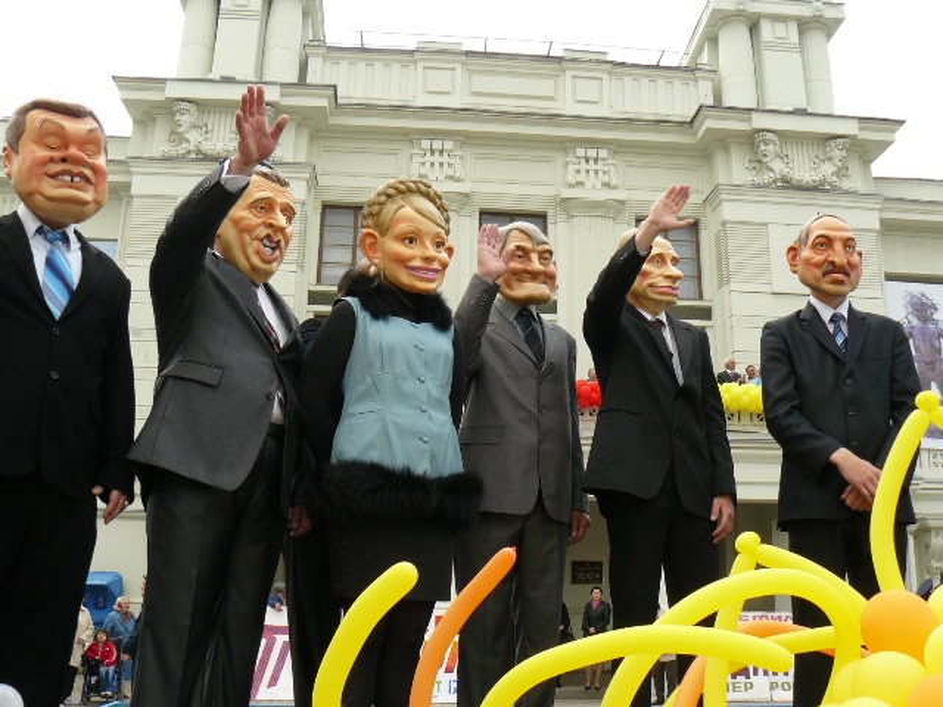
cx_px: 472
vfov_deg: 39.7
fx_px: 981
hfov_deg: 51.4
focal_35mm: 36
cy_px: 354
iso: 100
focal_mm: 6
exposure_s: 1/200
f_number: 5
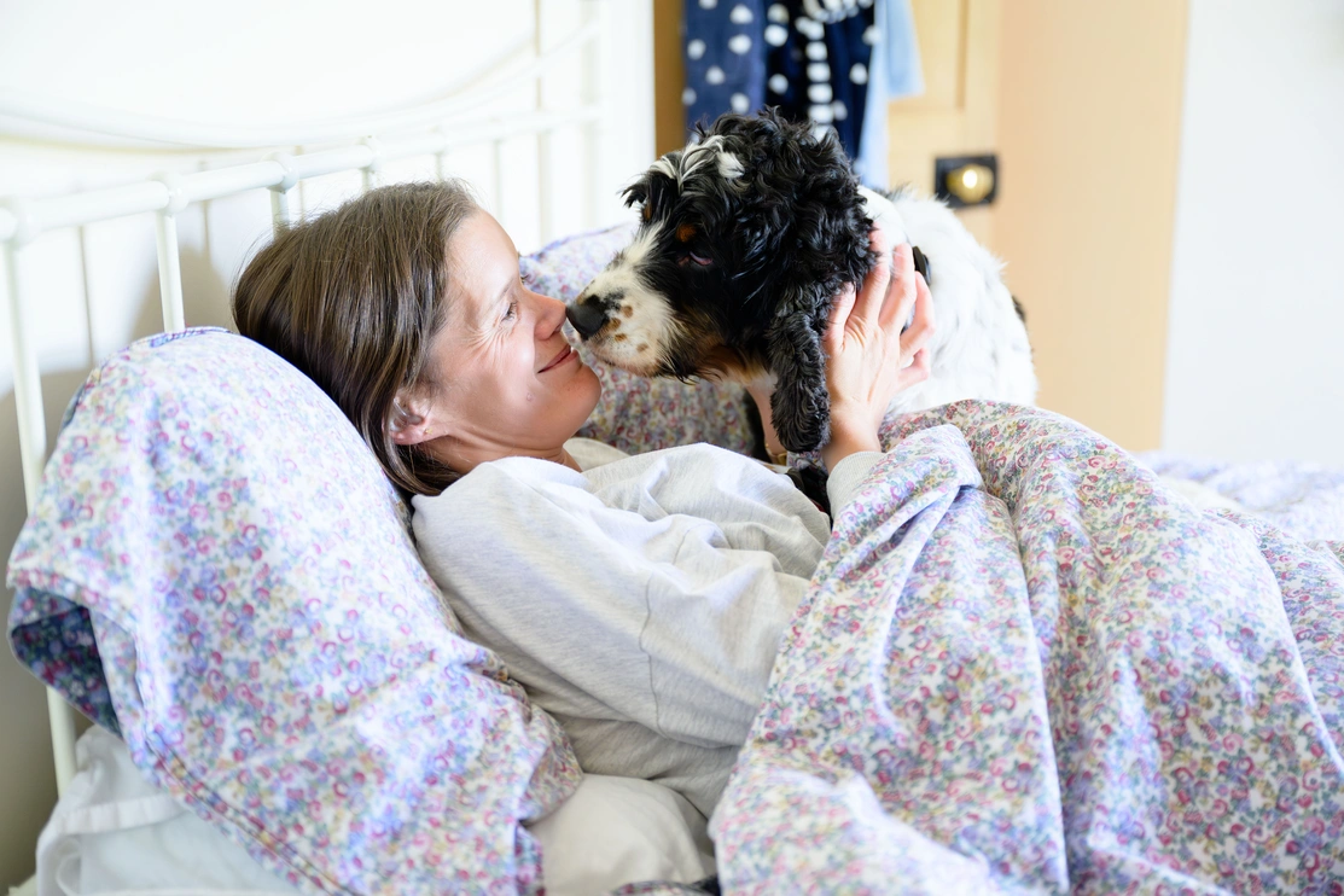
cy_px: 448
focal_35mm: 46
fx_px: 1717
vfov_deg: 29.2
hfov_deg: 42.7
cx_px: 672
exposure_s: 1/160
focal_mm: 46
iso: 1600
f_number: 2.8
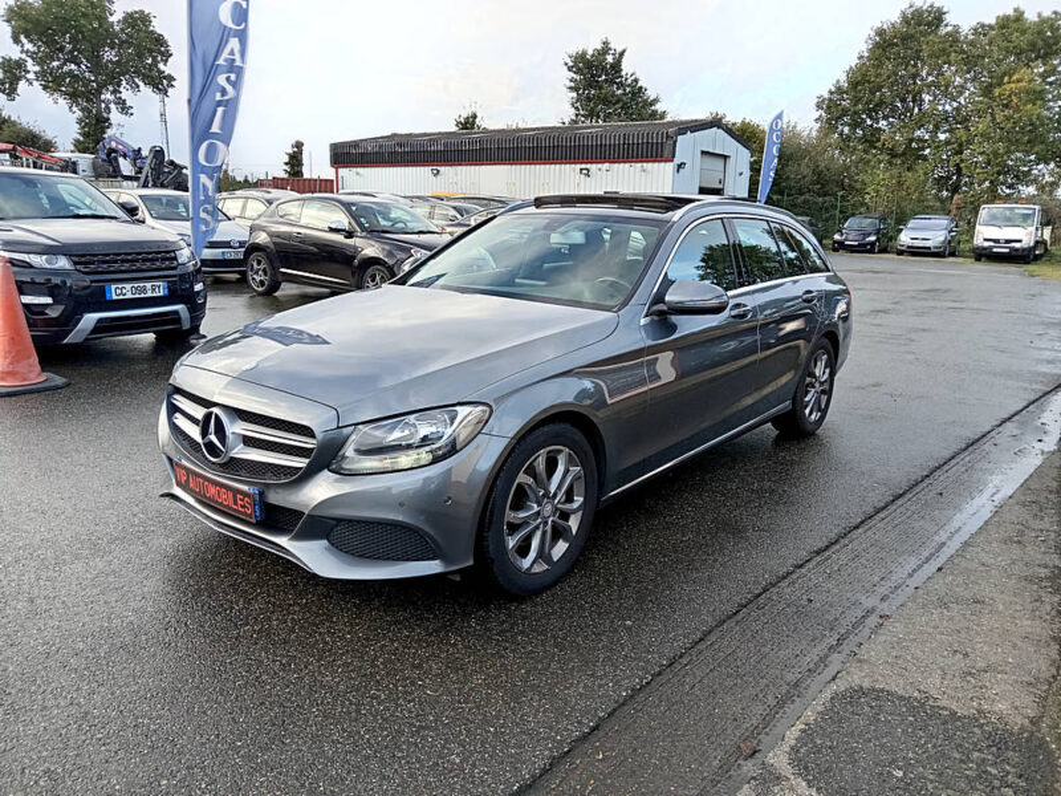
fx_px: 766
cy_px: 398
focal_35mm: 25
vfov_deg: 54.9
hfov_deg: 69.4
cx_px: 530
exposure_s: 1/120
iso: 165
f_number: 1.8
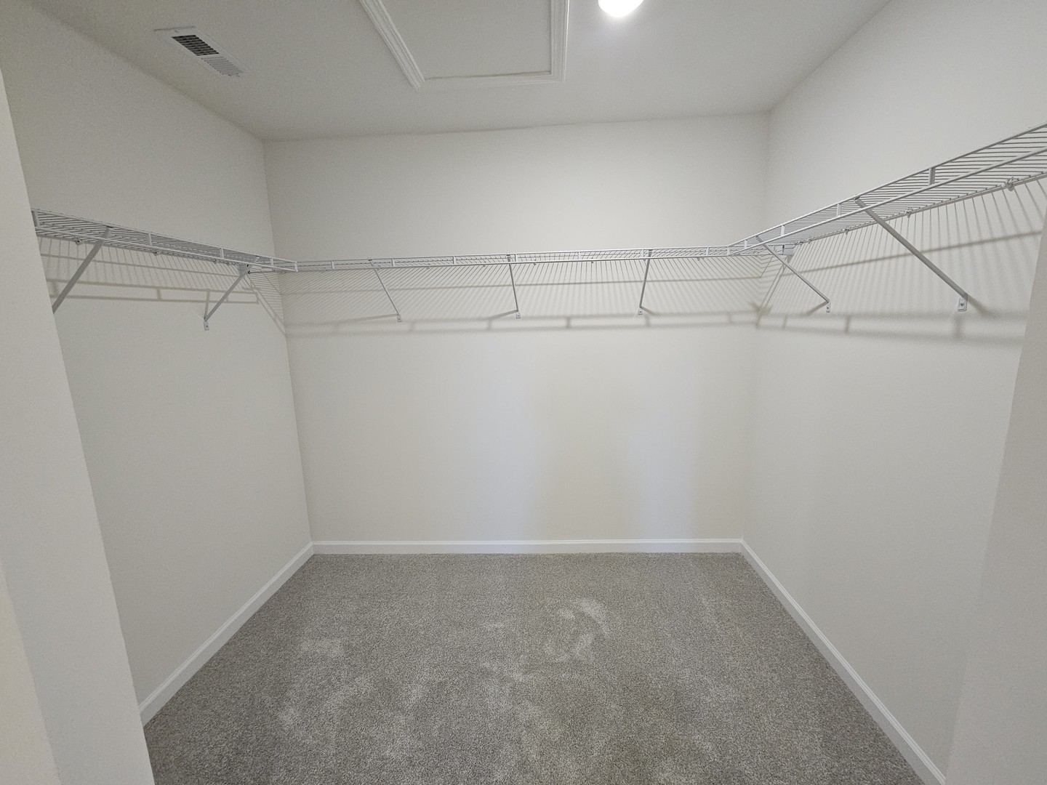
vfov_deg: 89.9
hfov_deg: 106.2
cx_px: 524
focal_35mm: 13
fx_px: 393
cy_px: 392
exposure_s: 1/60
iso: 400
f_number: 2.2
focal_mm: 2.2
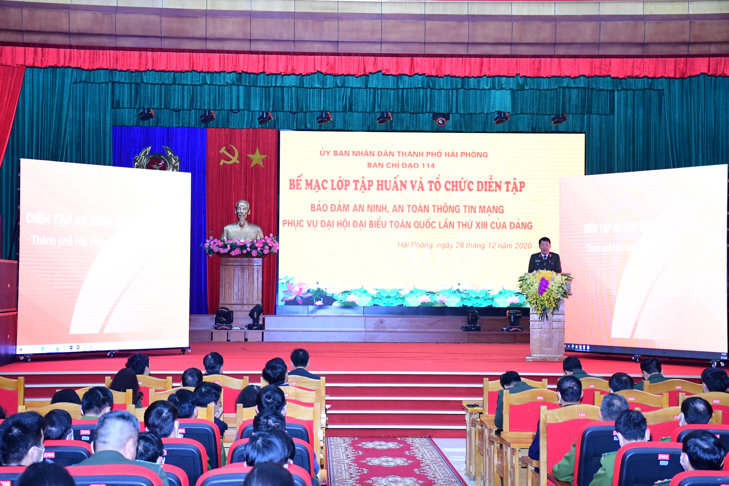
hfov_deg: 35.1
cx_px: 364
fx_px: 1154
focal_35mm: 57
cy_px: 243
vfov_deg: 23.8
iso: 3200
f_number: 4.2
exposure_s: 1/200
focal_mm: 38
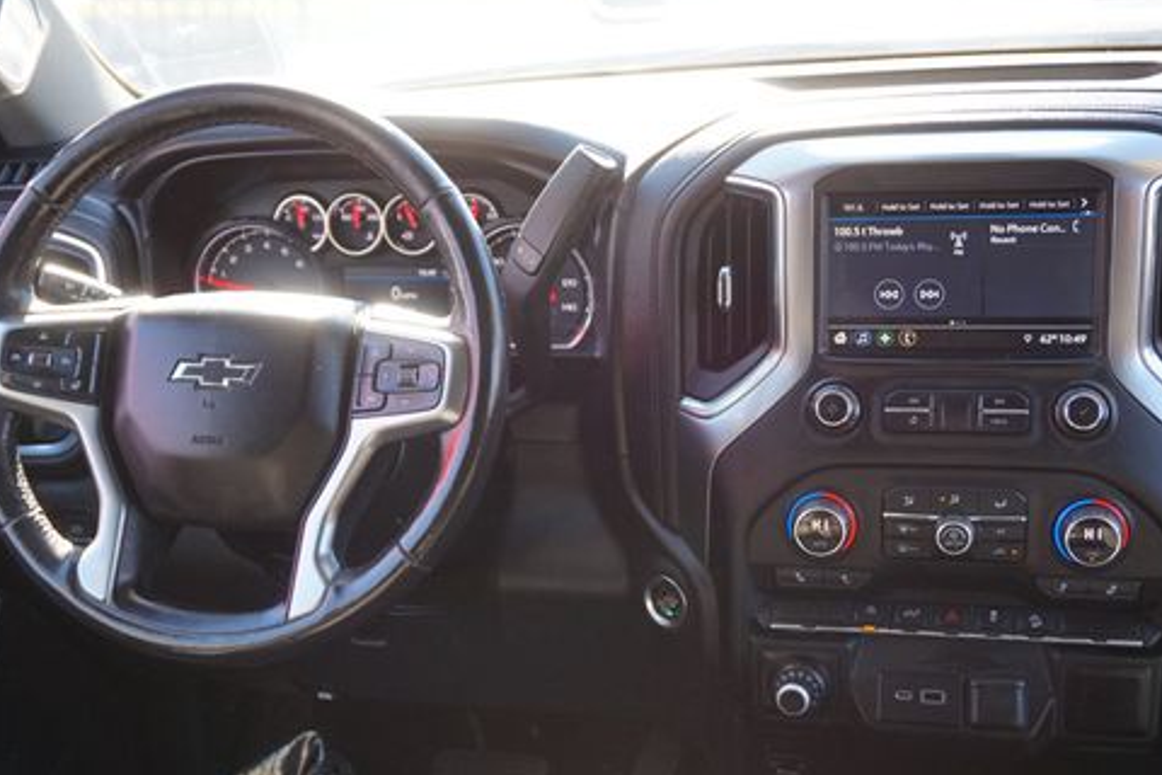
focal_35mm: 48
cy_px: 443
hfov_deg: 41.1
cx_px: 564
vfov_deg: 28.0
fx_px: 1549
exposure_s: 1/60
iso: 250
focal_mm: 24
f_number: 4.5
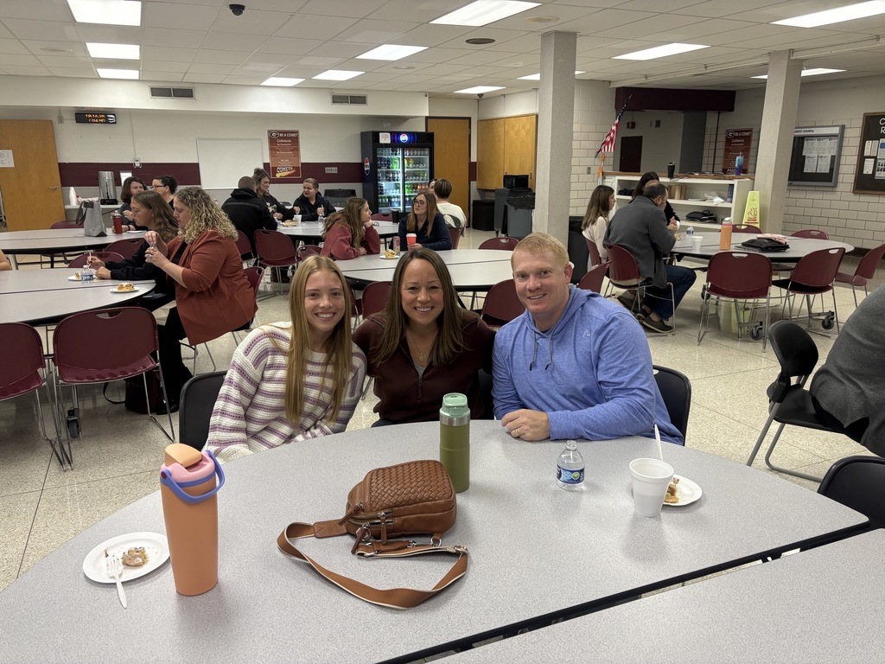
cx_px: 442
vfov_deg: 53.1
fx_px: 665
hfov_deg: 67.3
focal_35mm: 26
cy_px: 332
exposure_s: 1/120
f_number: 1.6
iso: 125
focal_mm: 5.96
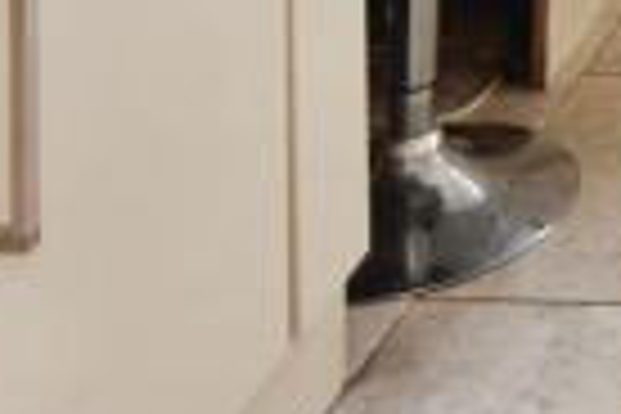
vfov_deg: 8.8
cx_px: 1336
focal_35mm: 119
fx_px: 2053
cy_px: -947
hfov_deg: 13.9
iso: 400
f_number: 7.1
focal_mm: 16
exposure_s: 1/60
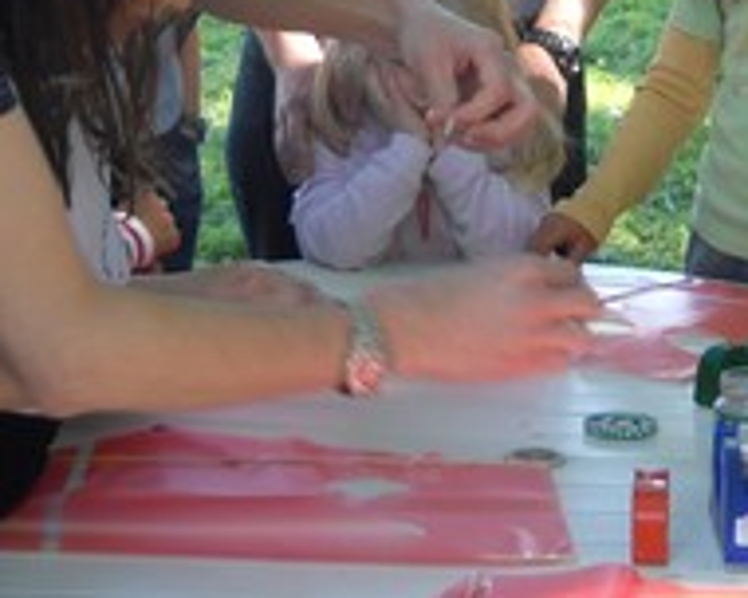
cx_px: 579
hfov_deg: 16.5
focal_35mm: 116
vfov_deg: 13.2
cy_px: 61
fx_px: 2568
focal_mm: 6.72
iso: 80
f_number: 3.1
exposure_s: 1/60
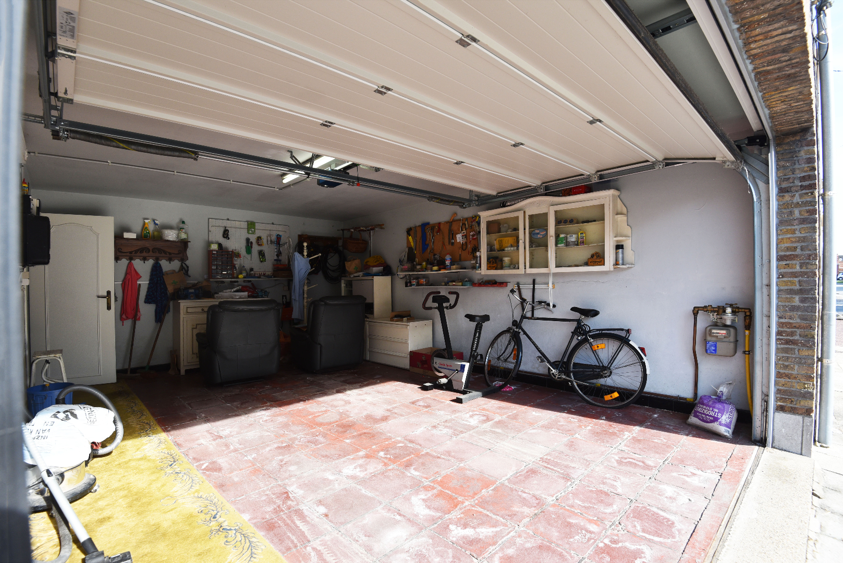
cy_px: 282
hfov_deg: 96.7
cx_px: 422
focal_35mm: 16
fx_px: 375
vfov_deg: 73.8
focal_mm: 16
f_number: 8
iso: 400
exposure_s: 1/250
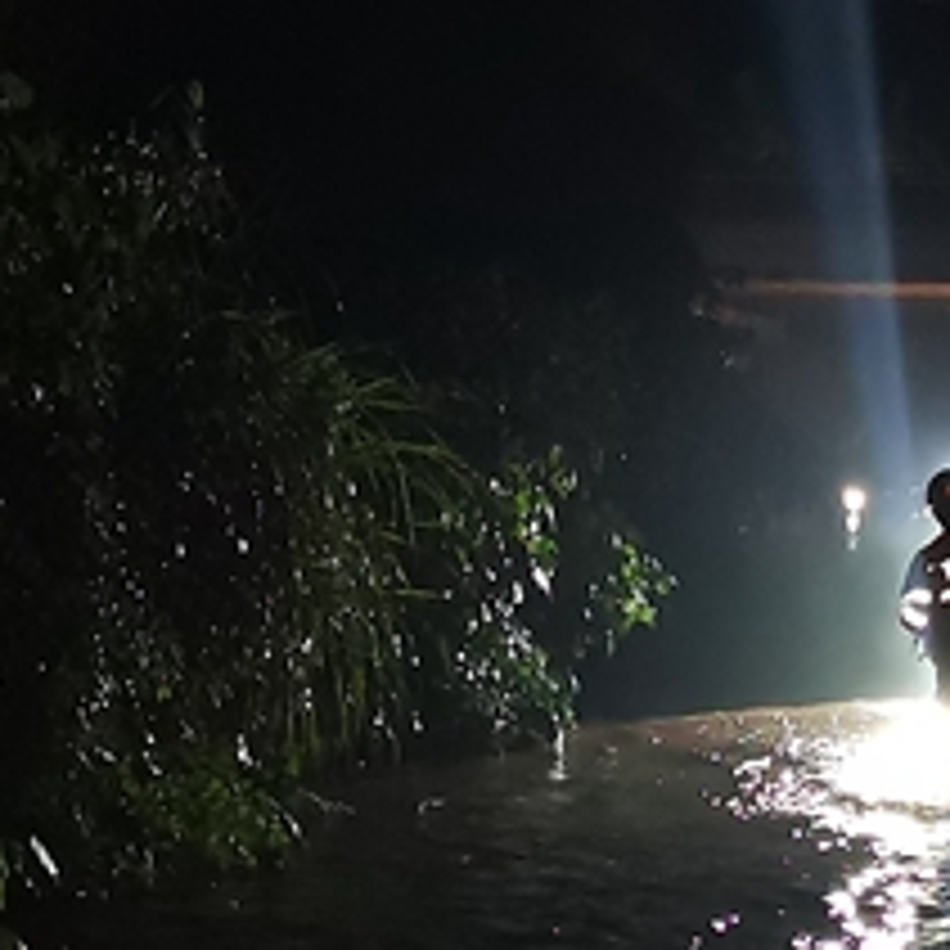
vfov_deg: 16.7
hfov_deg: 16.9
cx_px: 824
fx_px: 3167
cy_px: 964
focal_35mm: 102
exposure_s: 1/16.7
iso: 2500
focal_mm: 5.58
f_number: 1.8
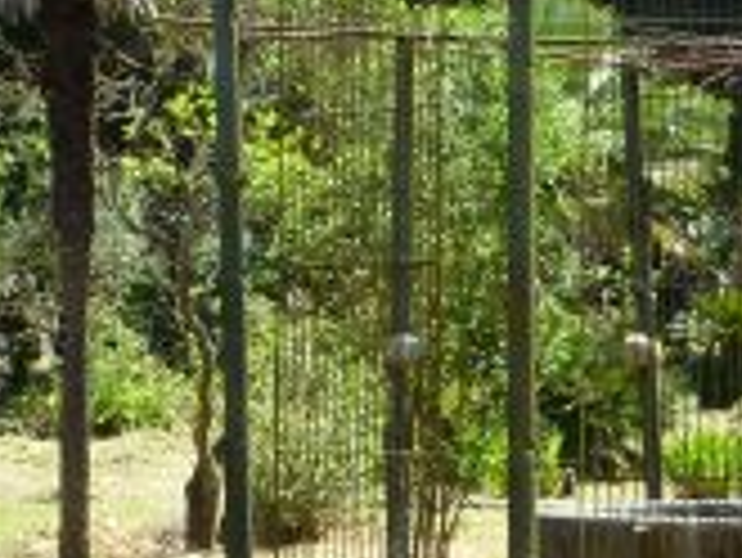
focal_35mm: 121
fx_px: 2596
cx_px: 265
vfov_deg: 12.2
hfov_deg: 16.2
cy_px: 50
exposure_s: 1/250
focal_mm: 4.3
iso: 100
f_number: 4
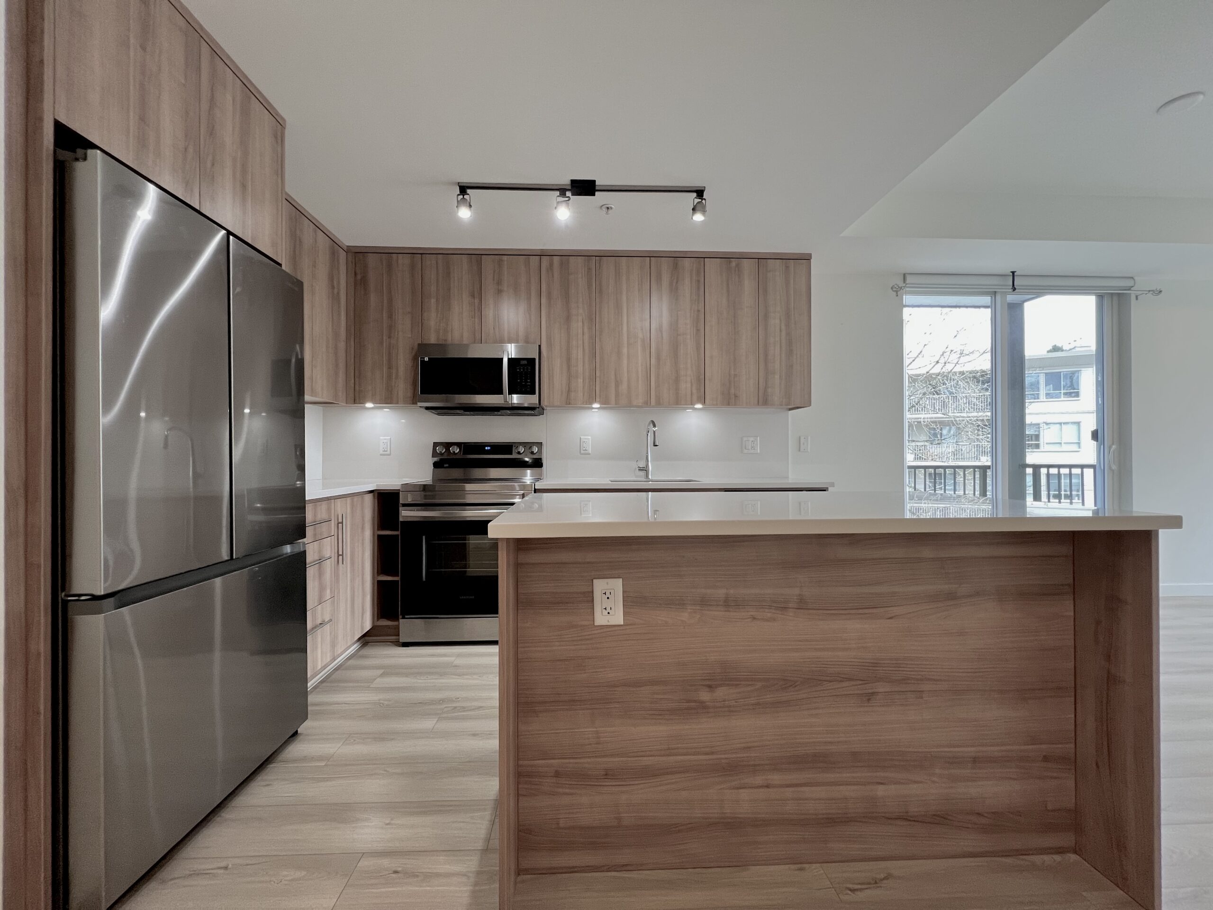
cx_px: 606
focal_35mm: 13
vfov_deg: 89.9
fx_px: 456
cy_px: 455
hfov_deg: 106.2
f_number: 1.8
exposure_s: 1/120
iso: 160
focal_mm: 1.57
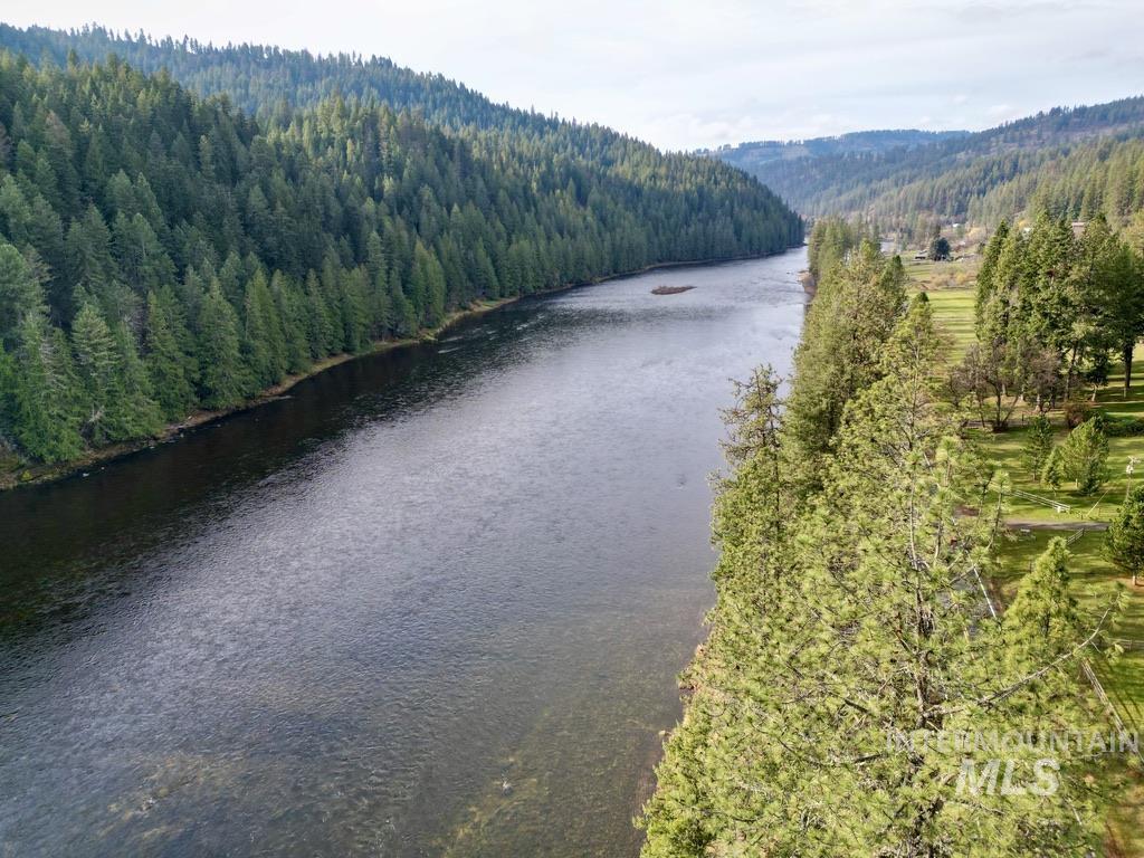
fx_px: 793
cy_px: 429
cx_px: 572
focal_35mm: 24
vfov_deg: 56.8
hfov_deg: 71.6
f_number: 1.7
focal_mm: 6.72
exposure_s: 1/1500
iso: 140
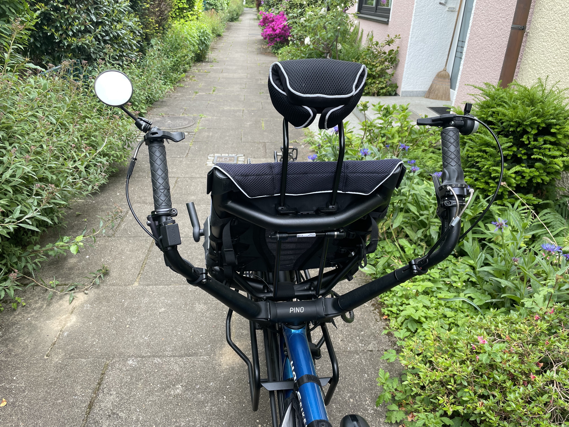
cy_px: 214
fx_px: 427
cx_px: 284
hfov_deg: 67.3
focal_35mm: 26
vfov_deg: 53.1
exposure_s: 1/303
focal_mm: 4.2
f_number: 1.6
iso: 32
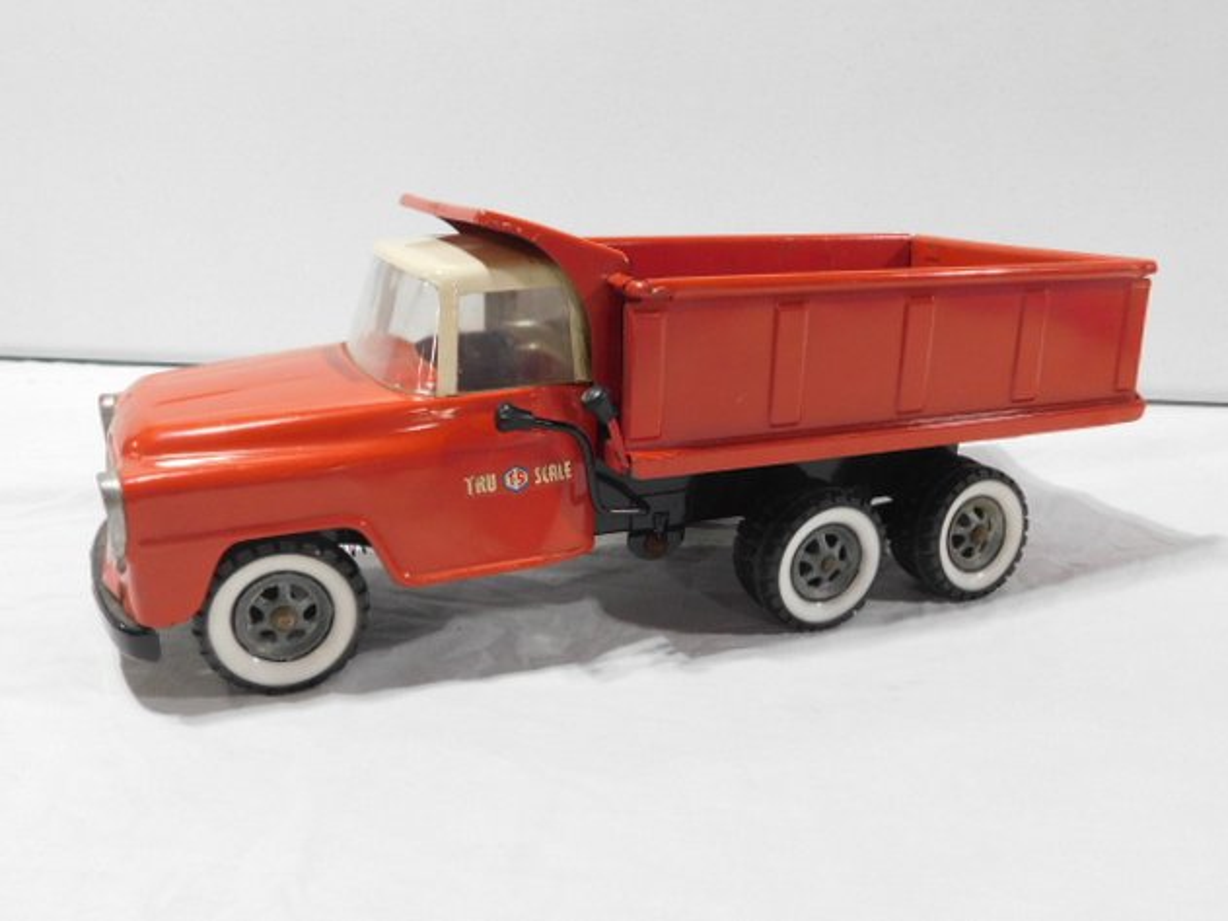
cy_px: 460
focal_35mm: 30
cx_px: 614
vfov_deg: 46.8
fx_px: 1064
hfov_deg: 60.0
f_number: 3.2
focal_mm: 5.3
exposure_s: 1/30
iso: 280
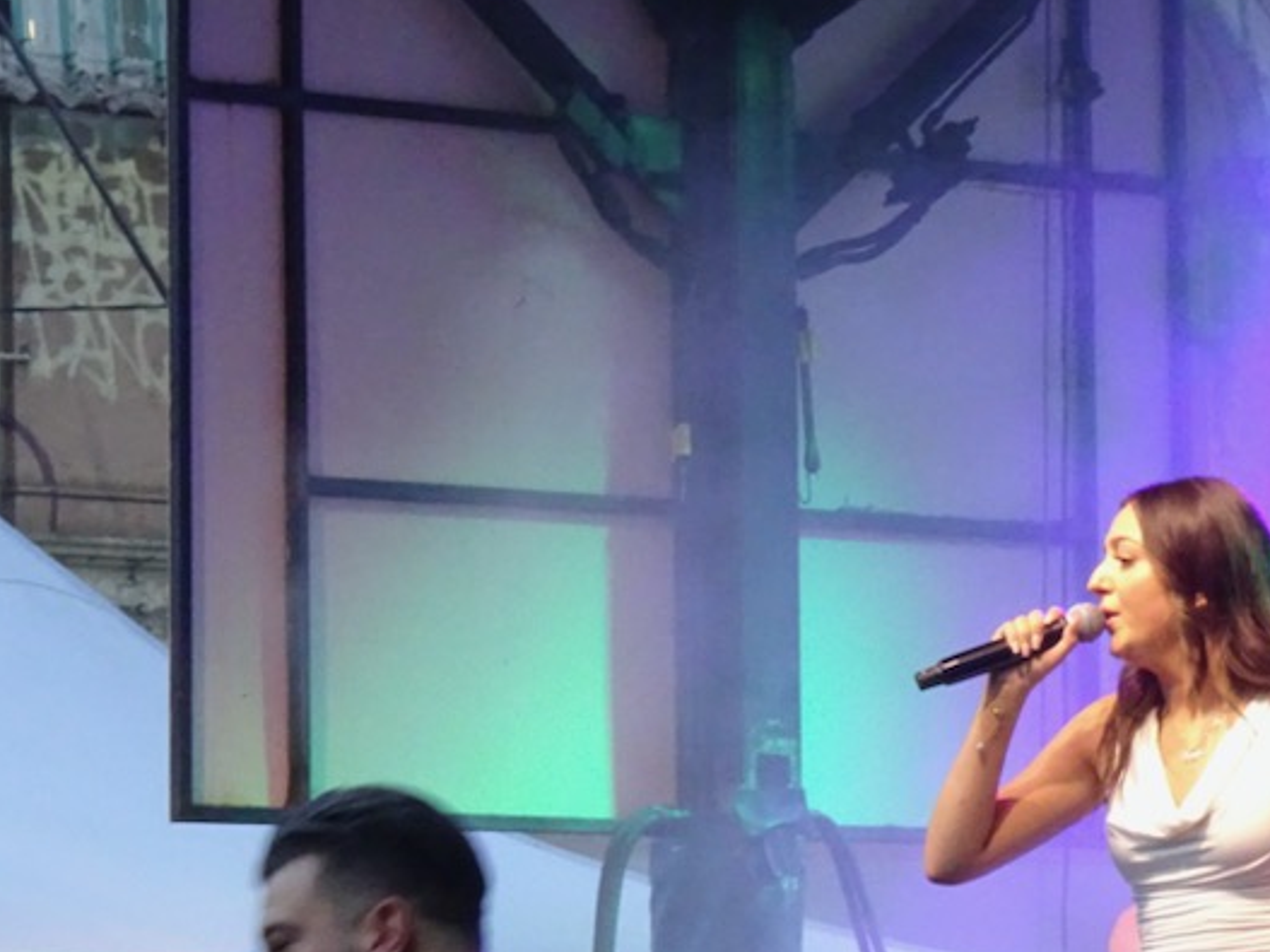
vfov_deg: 6.0
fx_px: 9023
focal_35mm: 246
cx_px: 533
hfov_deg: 8.0
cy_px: 853
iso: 800
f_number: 5
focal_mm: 18.53
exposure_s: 1/30
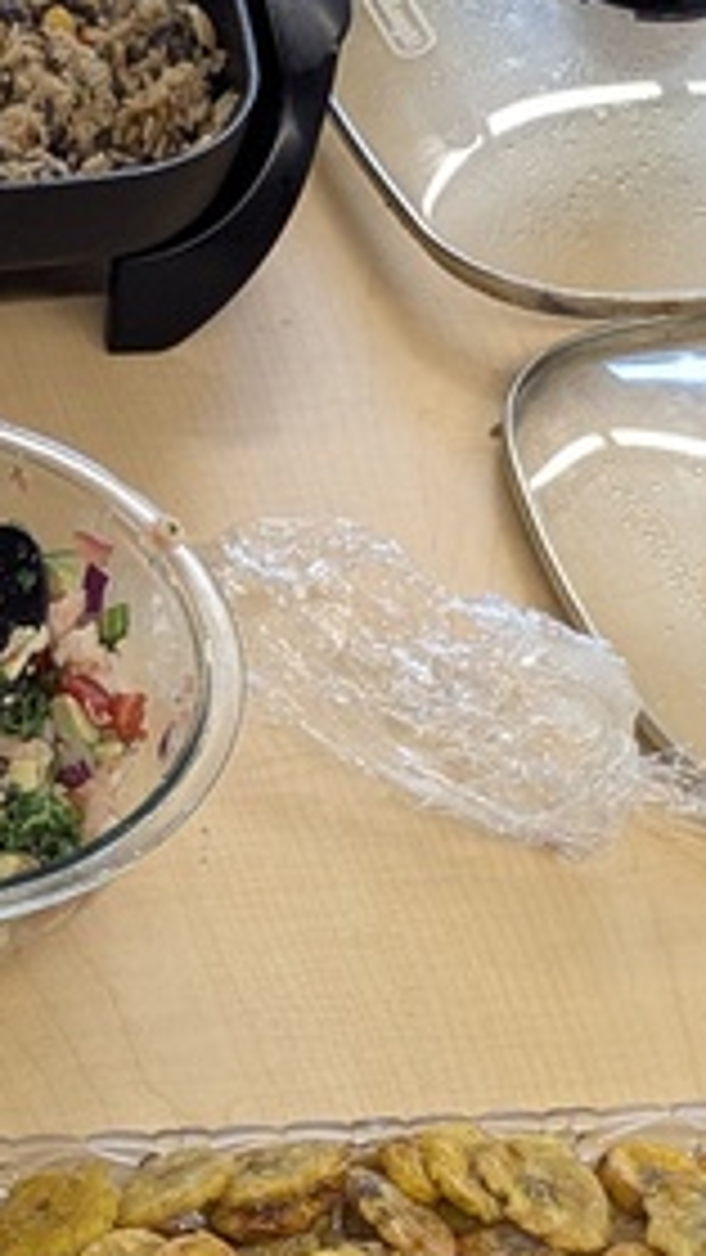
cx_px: 61
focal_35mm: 96
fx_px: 3194
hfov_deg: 12.5
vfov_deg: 21.3
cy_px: 1315
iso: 162
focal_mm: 6.81
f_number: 1.85
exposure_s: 1/100
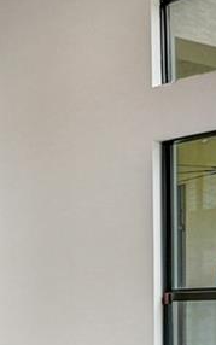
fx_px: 856
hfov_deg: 13.3
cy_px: 290
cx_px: -136
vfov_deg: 22.4
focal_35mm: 91
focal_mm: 16
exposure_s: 1/1250
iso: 800
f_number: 2.8
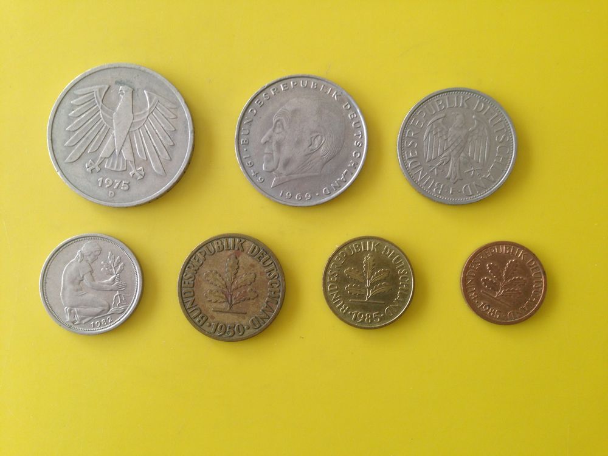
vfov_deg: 42.9
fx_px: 580
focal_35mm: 33
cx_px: 304
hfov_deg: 55.4
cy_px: 228
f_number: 2.4
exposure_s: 1/20
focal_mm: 4.12
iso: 50
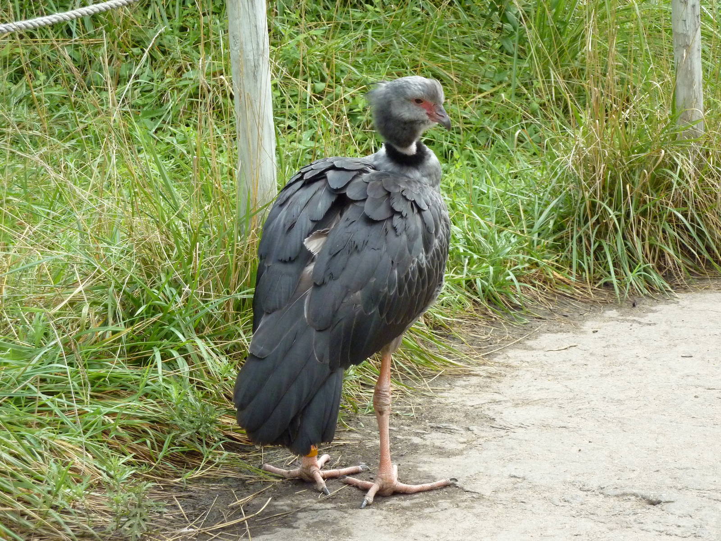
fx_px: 2166
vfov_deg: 14.2
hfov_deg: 18.9
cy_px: 270
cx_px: 360
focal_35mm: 104
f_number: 4.3
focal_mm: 17
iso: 400
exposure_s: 1/400
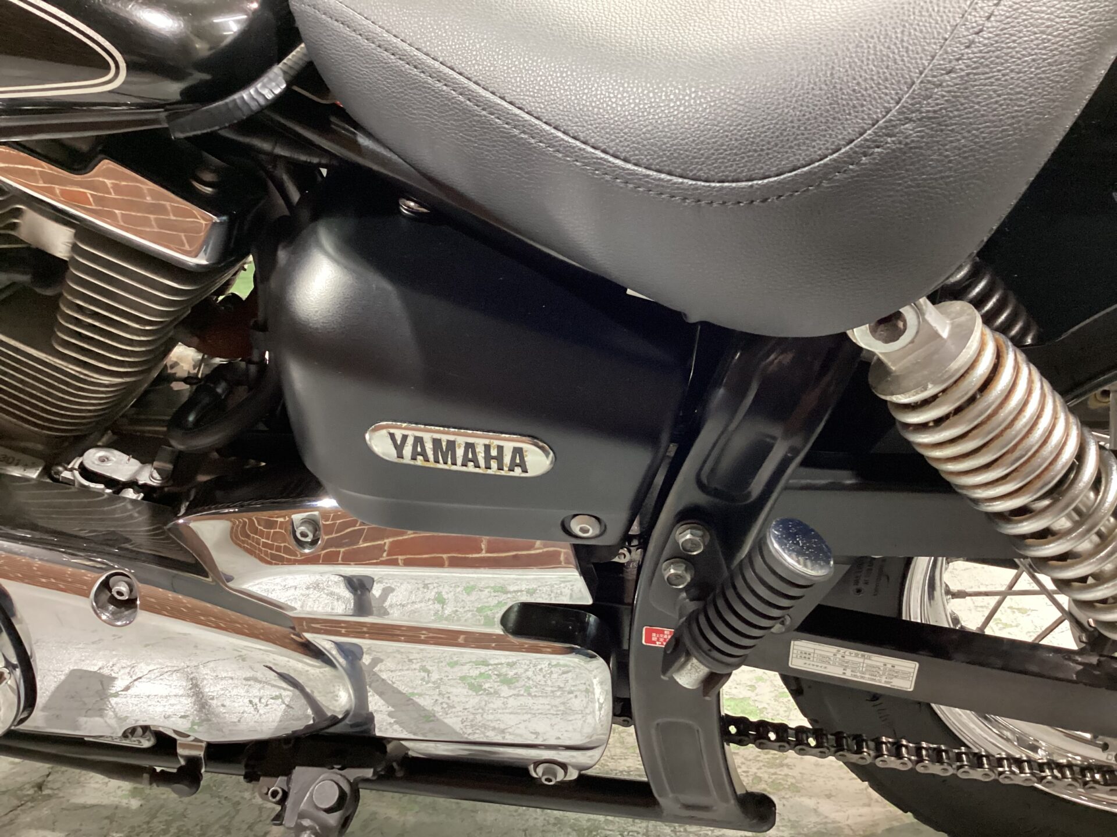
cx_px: 558
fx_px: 1000
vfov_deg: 45.4
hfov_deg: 58.4
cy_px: 418
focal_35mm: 31
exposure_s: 1/30
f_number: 2.4
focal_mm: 3.3
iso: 400
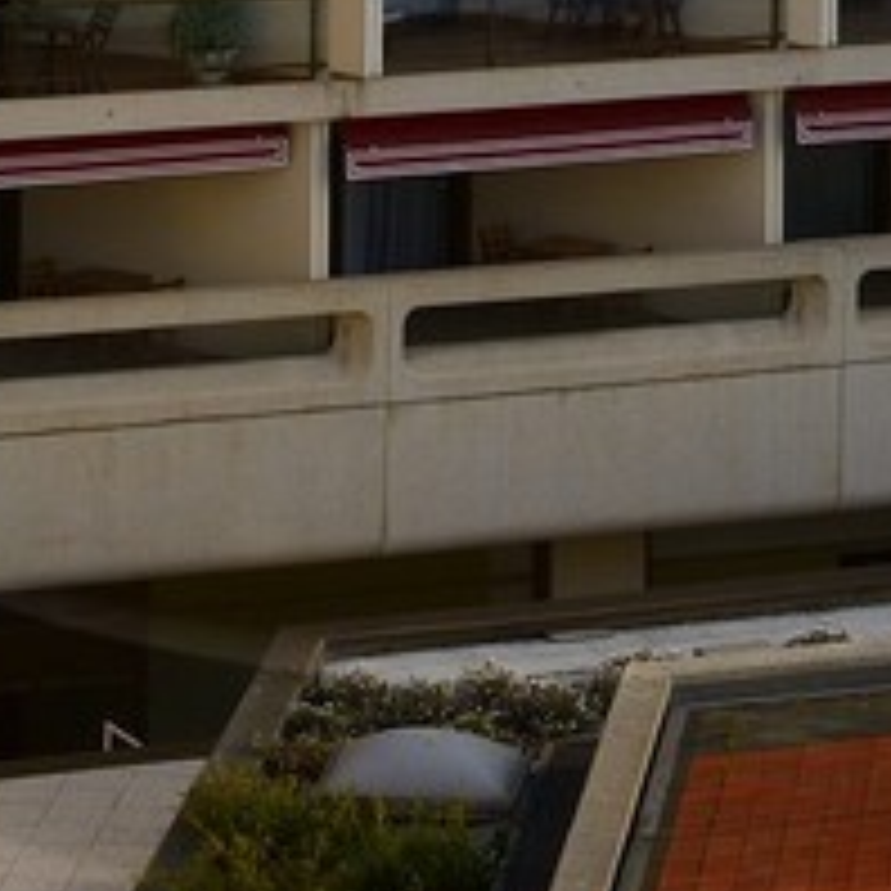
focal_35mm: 220
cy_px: -968
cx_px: 508
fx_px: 6407
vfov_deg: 7.6
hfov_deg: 8.0
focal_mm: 32
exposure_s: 1/200
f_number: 10
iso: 200
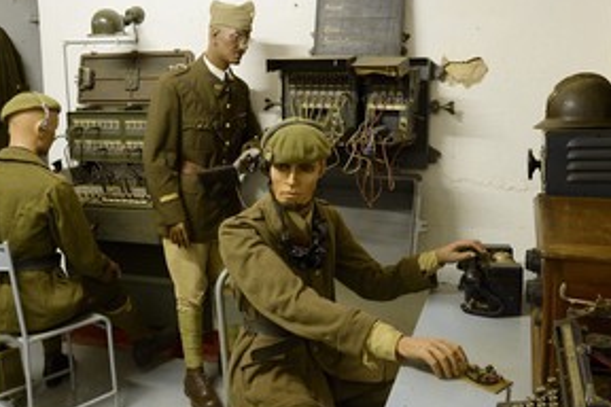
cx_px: 316
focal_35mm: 35
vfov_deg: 37.8
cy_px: 184
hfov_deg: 54.4
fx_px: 594
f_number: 5.6
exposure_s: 1/13
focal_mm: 24
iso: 1600
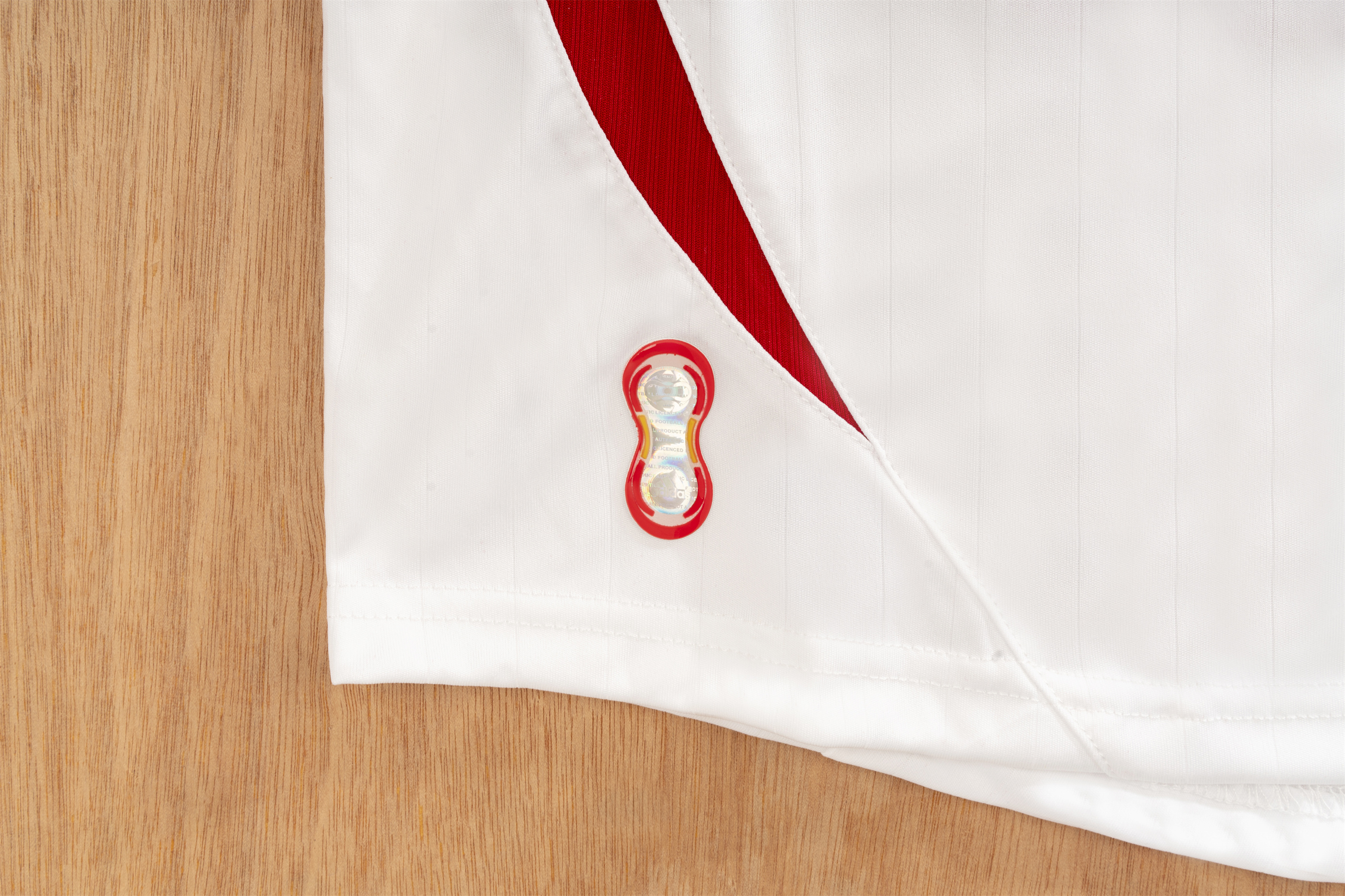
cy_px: 448
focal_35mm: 55
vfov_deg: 24.6
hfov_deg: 36.2
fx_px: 2055
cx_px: 672
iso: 100
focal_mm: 55
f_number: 11
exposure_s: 1/125
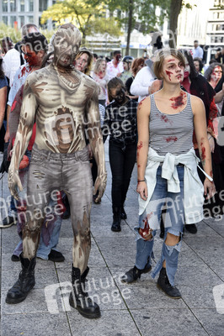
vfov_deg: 30.5
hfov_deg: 20.6
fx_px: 617
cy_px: 168
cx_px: 112
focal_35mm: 66
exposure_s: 1/125
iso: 400
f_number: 5.6
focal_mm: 66
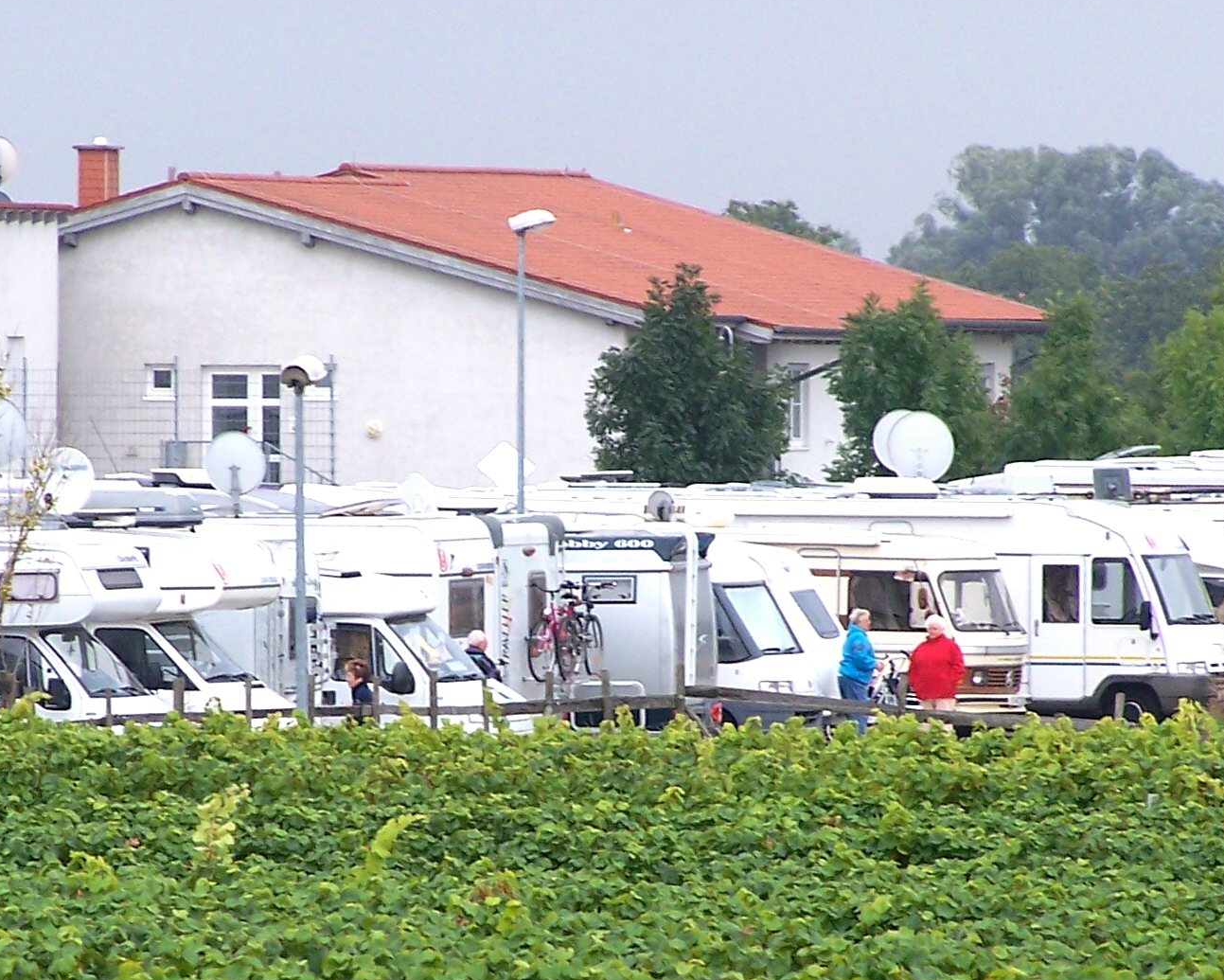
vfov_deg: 3.0
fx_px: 18878
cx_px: 579
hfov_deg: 3.7
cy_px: 643
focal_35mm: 521
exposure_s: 1/160
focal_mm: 44.4
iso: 100
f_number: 3.6
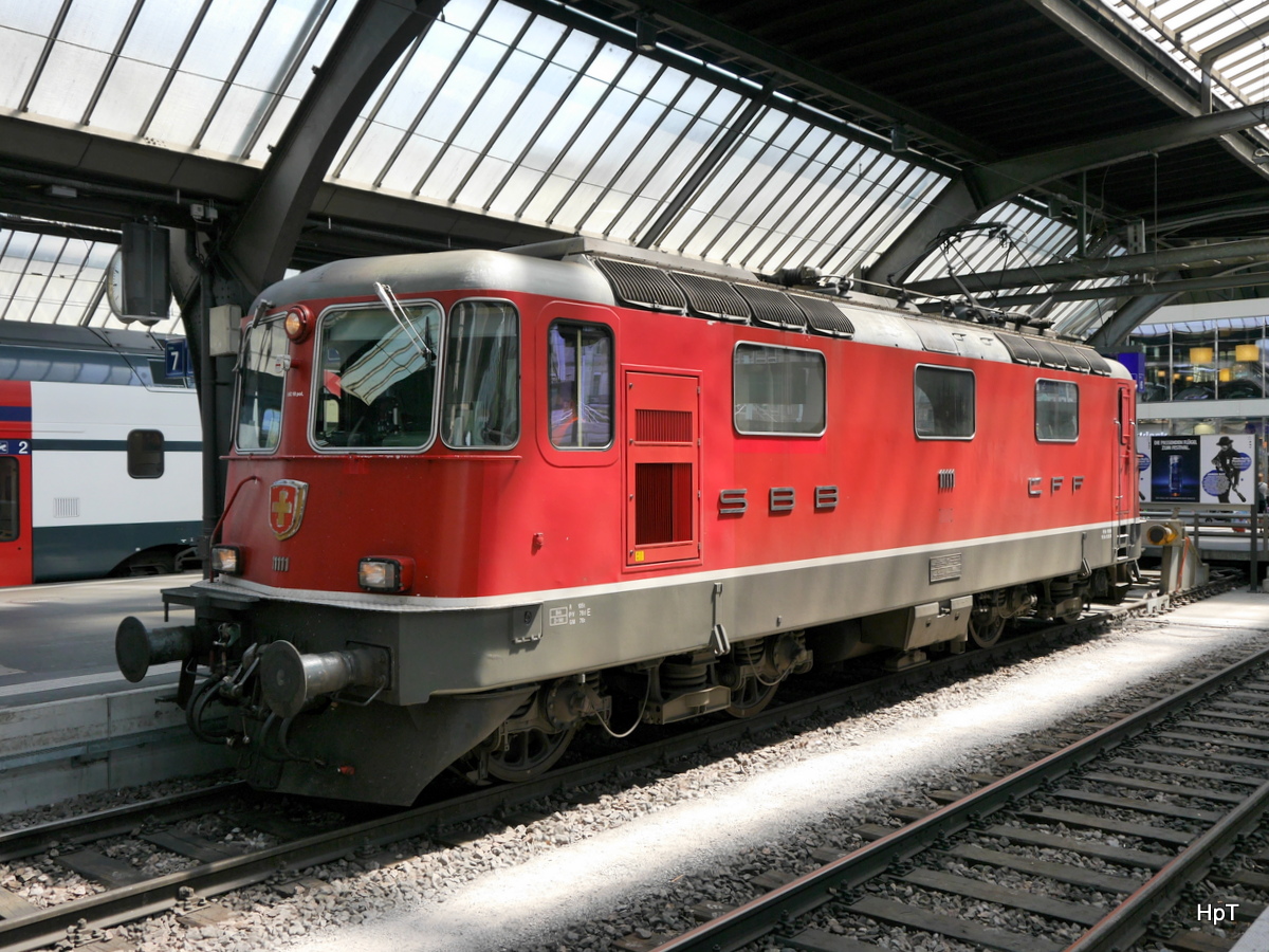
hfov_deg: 54.0
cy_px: 476
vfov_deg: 41.8
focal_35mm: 34
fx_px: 1246
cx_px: 634
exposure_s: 1/160
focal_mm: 17
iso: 160
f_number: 5
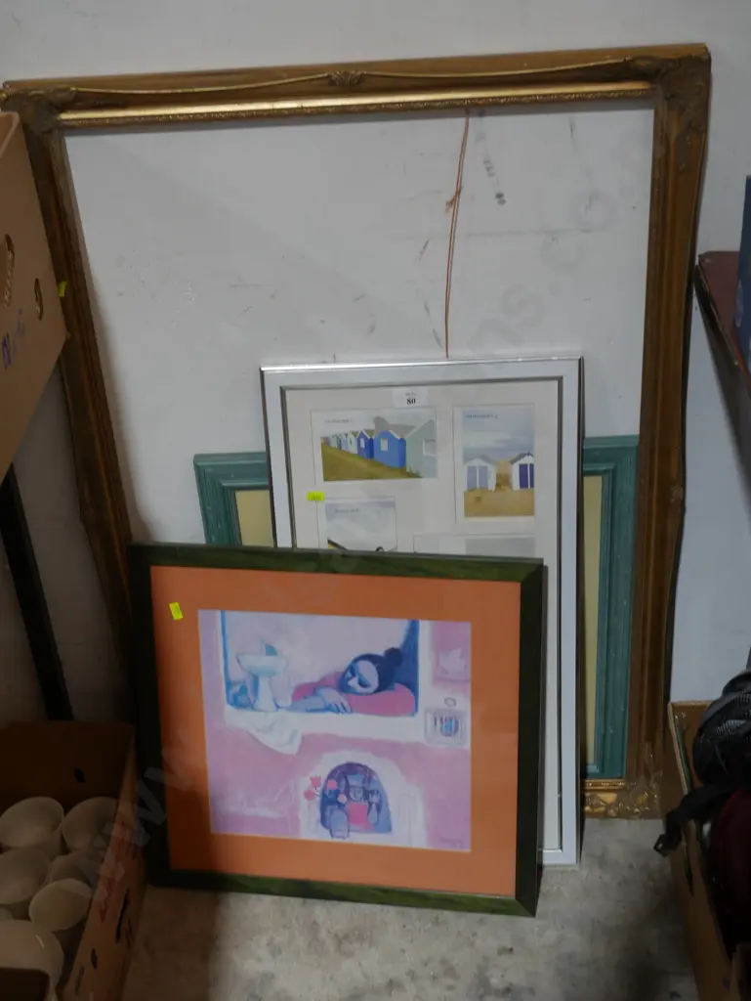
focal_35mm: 48
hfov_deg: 30.3
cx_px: 376
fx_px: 1387
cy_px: 500
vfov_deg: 39.6
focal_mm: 24
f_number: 5.2
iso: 800
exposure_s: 1/60
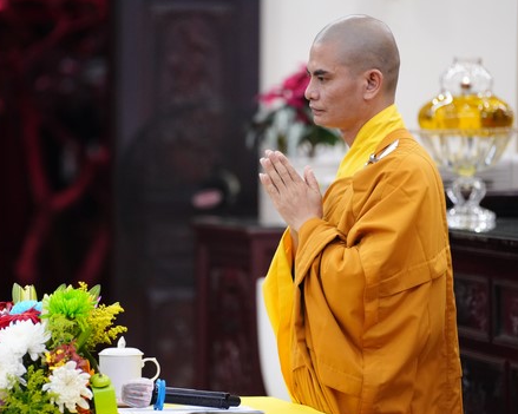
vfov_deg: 7.4
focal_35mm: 208
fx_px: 3188
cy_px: 232
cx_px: 237
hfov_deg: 9.3
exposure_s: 1/125
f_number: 2.8
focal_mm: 150
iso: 4000
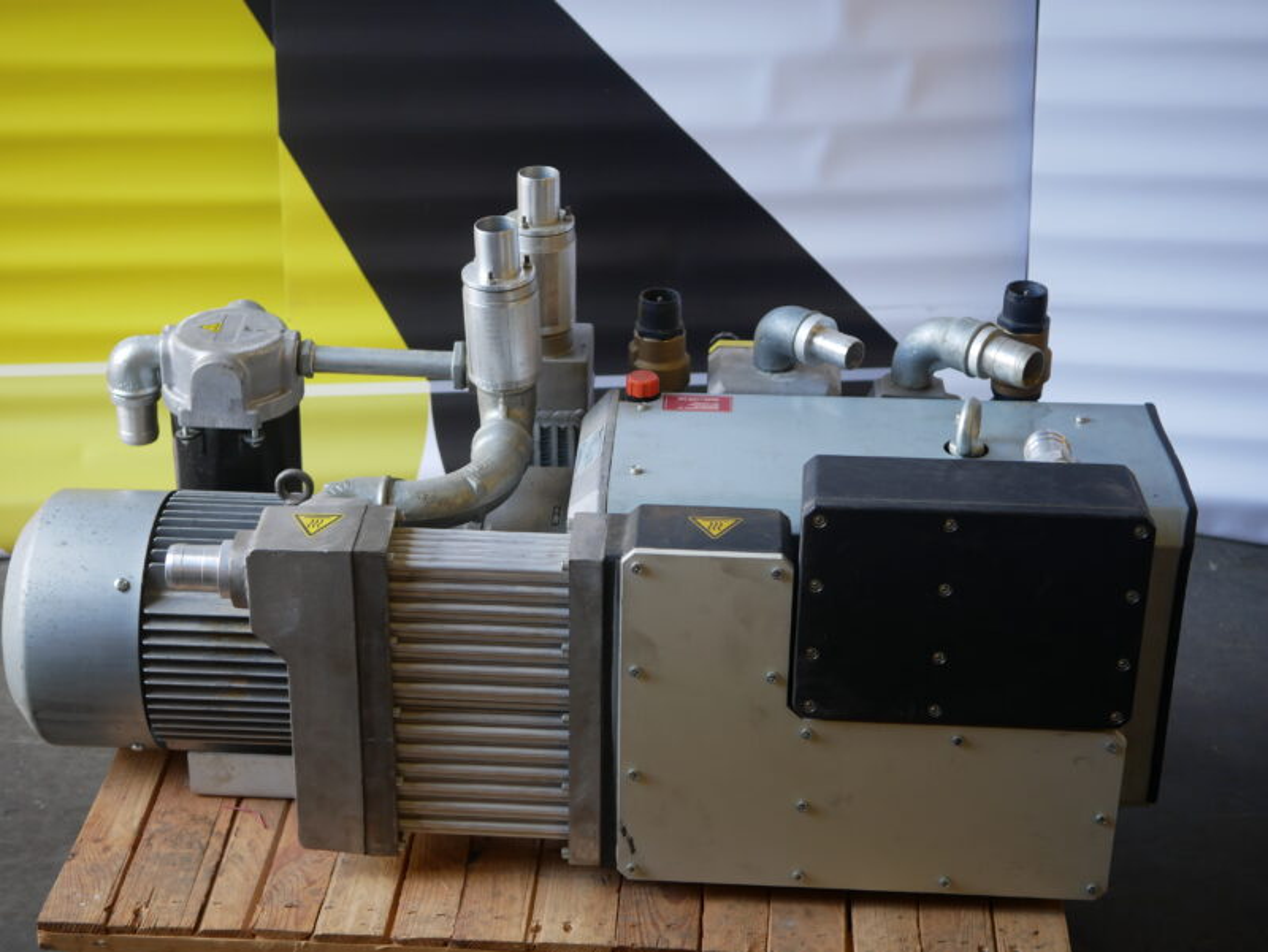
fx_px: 2199
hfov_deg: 32.2
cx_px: 634
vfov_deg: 24.4
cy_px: 476
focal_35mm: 60
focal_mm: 30
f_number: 2.8
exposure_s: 1/60
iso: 320
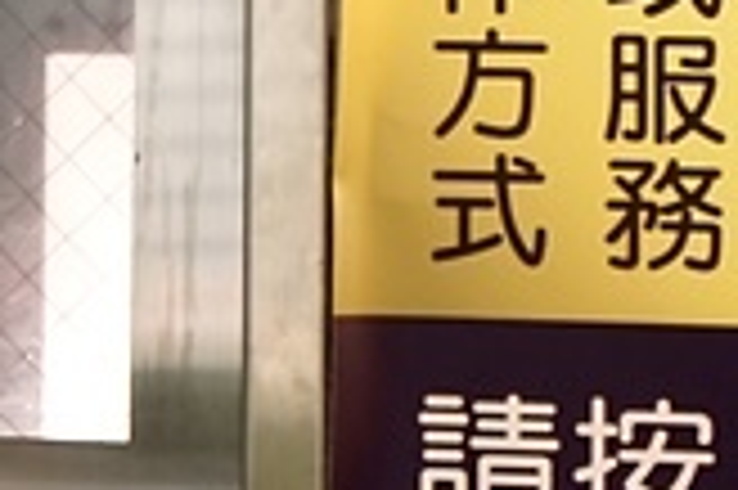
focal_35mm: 262
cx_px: 27
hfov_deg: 7.8
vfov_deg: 5.0
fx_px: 5366
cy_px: -825
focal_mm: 28
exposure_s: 1/6
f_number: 4
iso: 1600
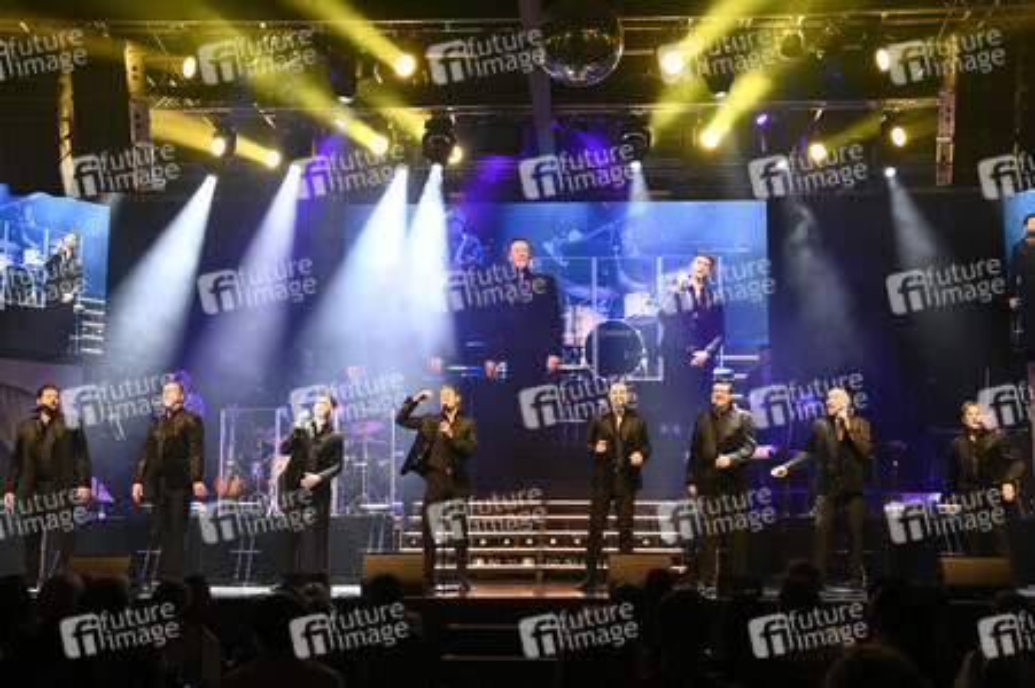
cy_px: 344
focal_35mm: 48
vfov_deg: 28.0
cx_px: 518
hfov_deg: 41.1
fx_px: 1379
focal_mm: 48
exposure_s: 1/320
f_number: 5.6
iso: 10000
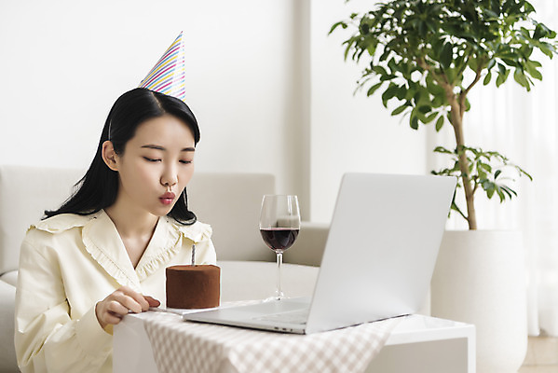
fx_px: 853
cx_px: 279
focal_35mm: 55
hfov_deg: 36.2
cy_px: 186
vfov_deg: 24.6
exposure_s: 1/200
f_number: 3.5
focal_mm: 55
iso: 200
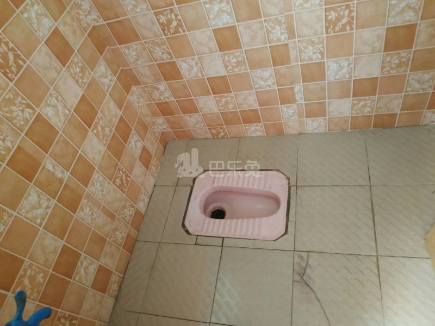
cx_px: 218
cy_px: 163
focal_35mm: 24
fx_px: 302
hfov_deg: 71.6
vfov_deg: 56.8
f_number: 1.9
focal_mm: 3.94
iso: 1250
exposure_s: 1/20
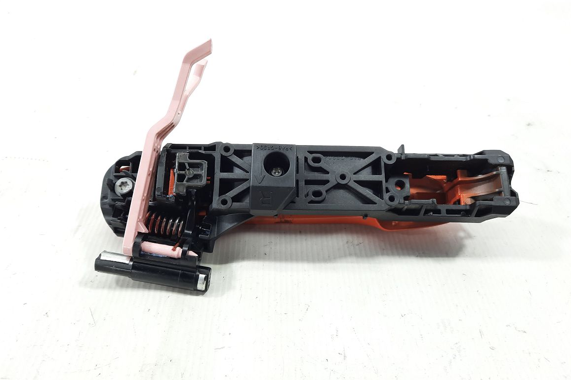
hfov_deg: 67.4
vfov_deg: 47.9
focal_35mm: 27
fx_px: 428
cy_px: 201
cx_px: 288
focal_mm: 4.6
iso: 64
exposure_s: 1/50
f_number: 2
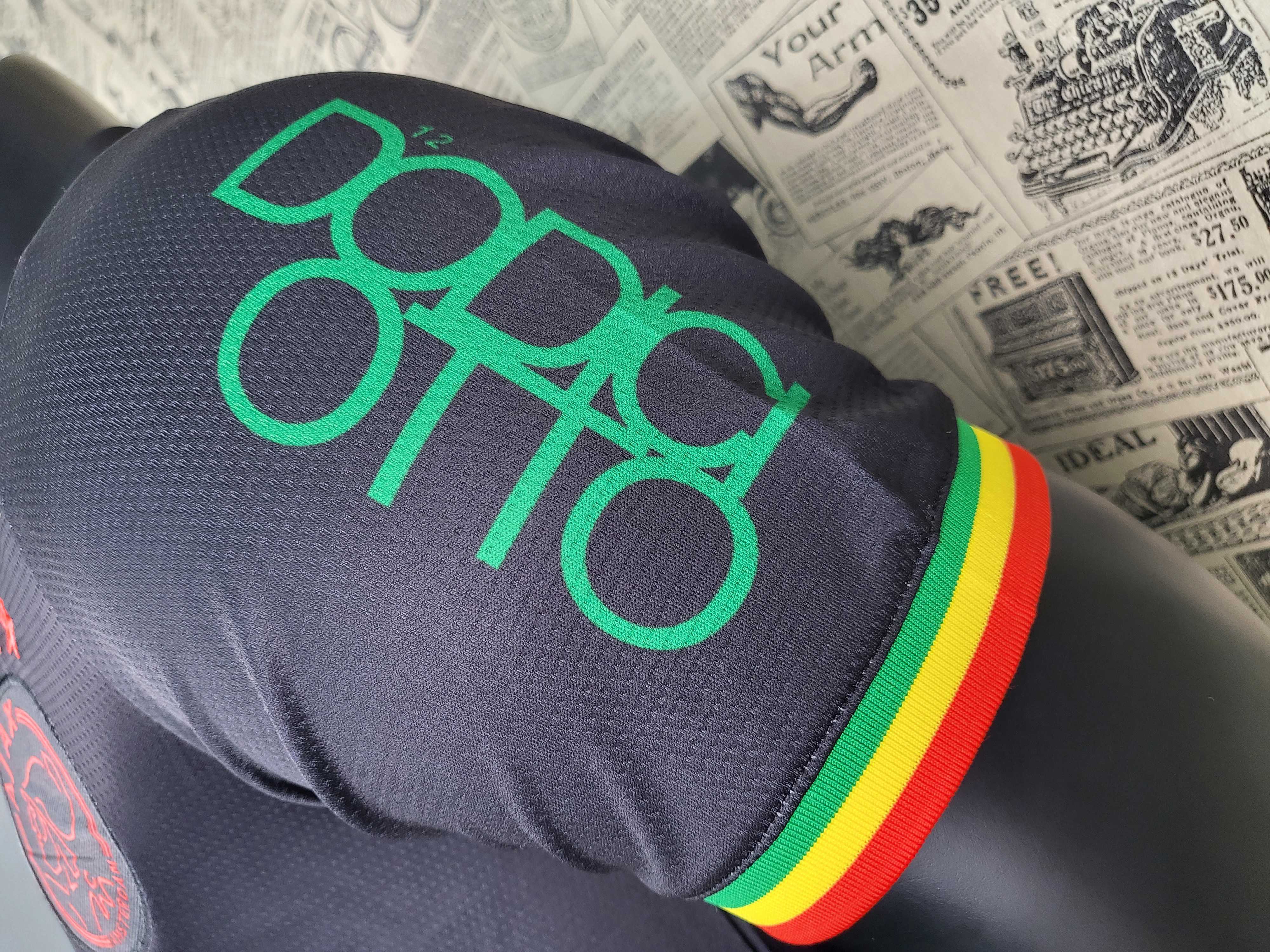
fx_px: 954
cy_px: 476
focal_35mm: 26
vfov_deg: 53.1
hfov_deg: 67.3
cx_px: 635
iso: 320
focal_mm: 4.25
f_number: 1.8
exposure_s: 1/100
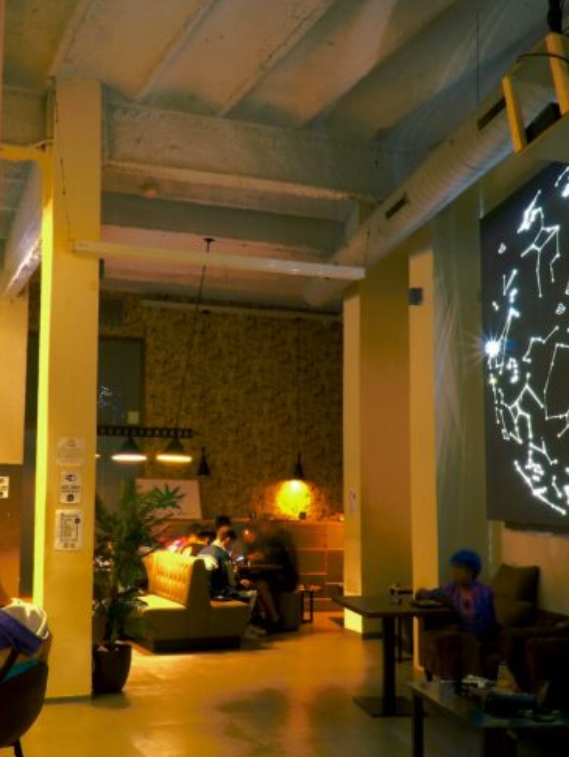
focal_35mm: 41
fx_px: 898
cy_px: 385
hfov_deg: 35.1
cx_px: 232
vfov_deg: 45.8
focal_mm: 18
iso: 100
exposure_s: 15
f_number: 22
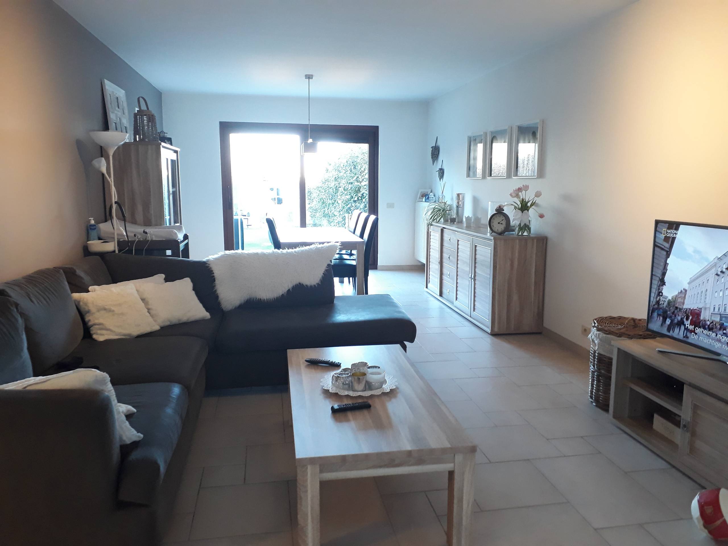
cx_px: 364
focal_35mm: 27
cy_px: 273
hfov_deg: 65.3
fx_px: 568
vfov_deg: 51.4
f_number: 1.9
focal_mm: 3.6
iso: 160
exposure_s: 1/33
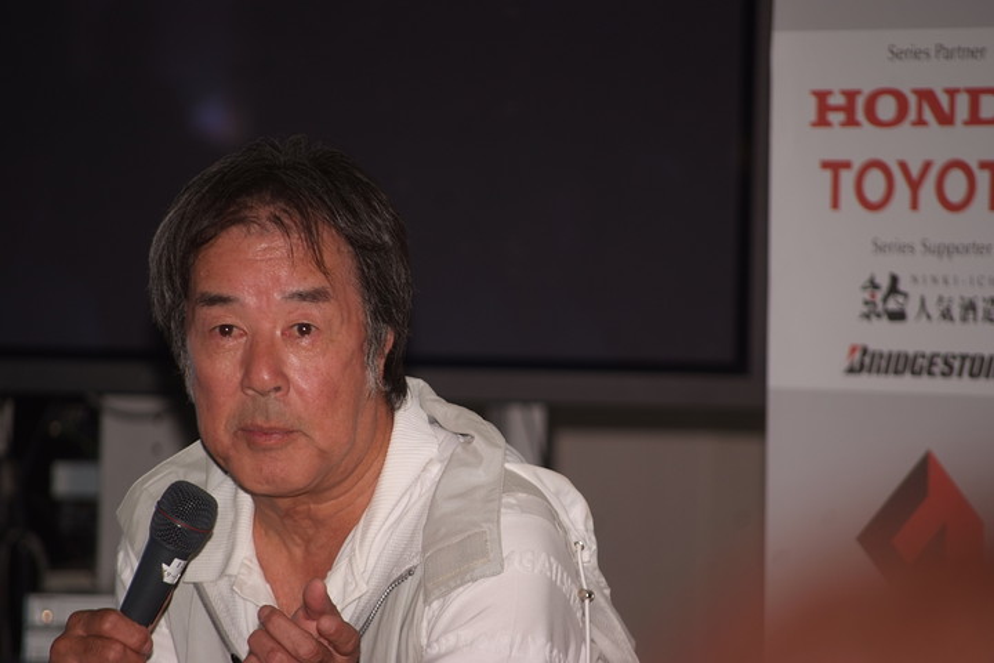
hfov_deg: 7.8
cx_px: 497
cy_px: 332
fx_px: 7261
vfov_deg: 5.2
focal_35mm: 263
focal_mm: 175
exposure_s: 1/60
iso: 100
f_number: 5.3
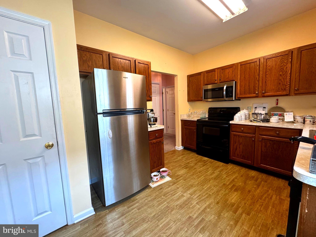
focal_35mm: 14
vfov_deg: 85.7
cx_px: 158
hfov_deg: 102.1
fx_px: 128
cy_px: 118
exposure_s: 1/120
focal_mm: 2.22
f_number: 2.2
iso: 250
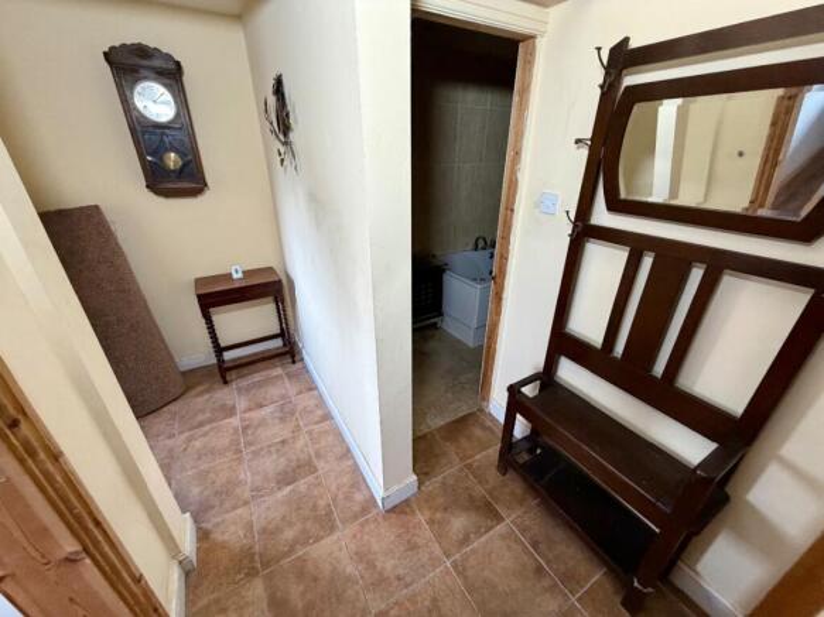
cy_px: 308
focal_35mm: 14
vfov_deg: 85.7
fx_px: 333
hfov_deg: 102.1
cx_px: 412
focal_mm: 2.22
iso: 320
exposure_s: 1/96
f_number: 2.2
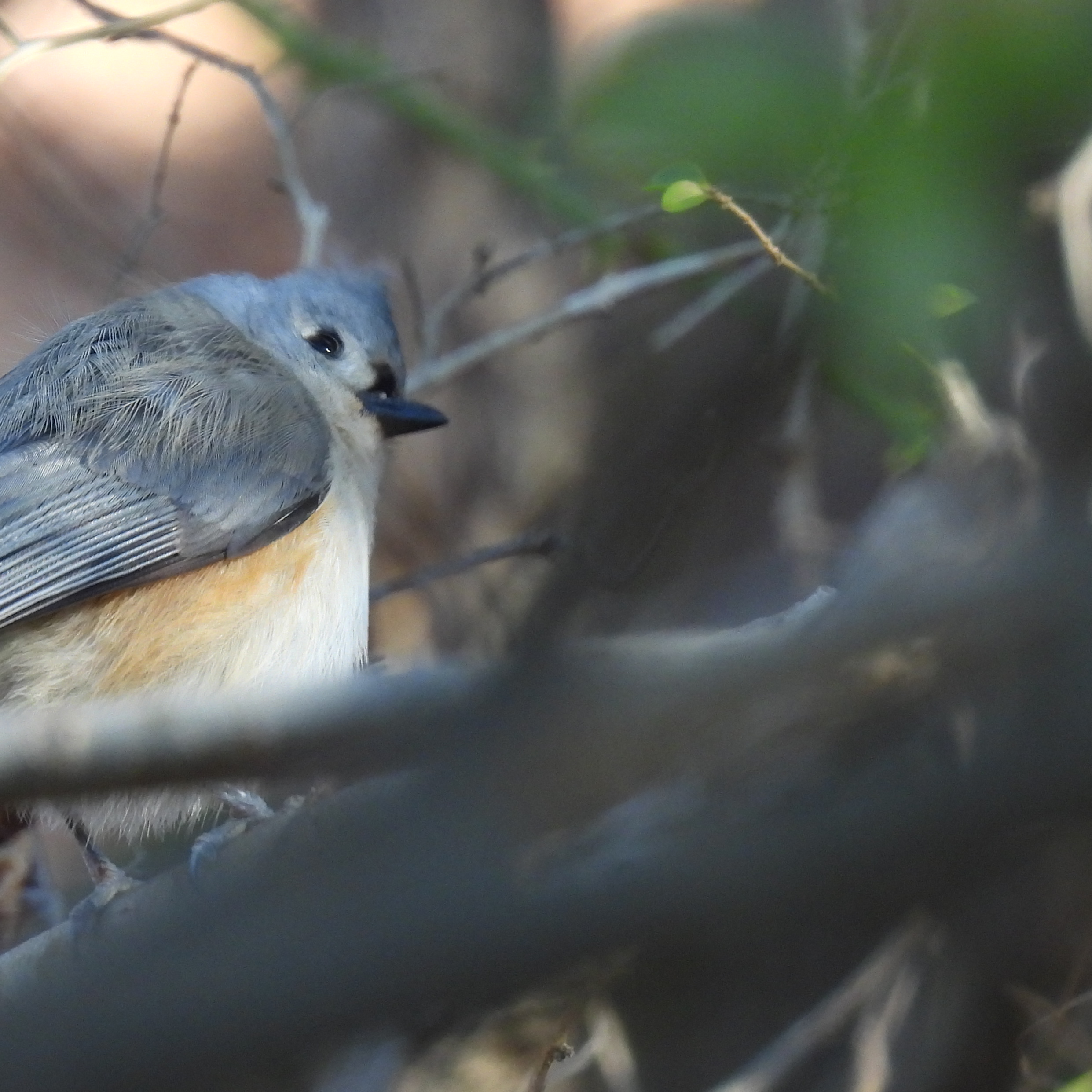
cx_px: 148
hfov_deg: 1.0
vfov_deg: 1.0
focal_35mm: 1805
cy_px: 447
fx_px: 64421
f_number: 5.6
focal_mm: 196
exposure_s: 1/100
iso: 400
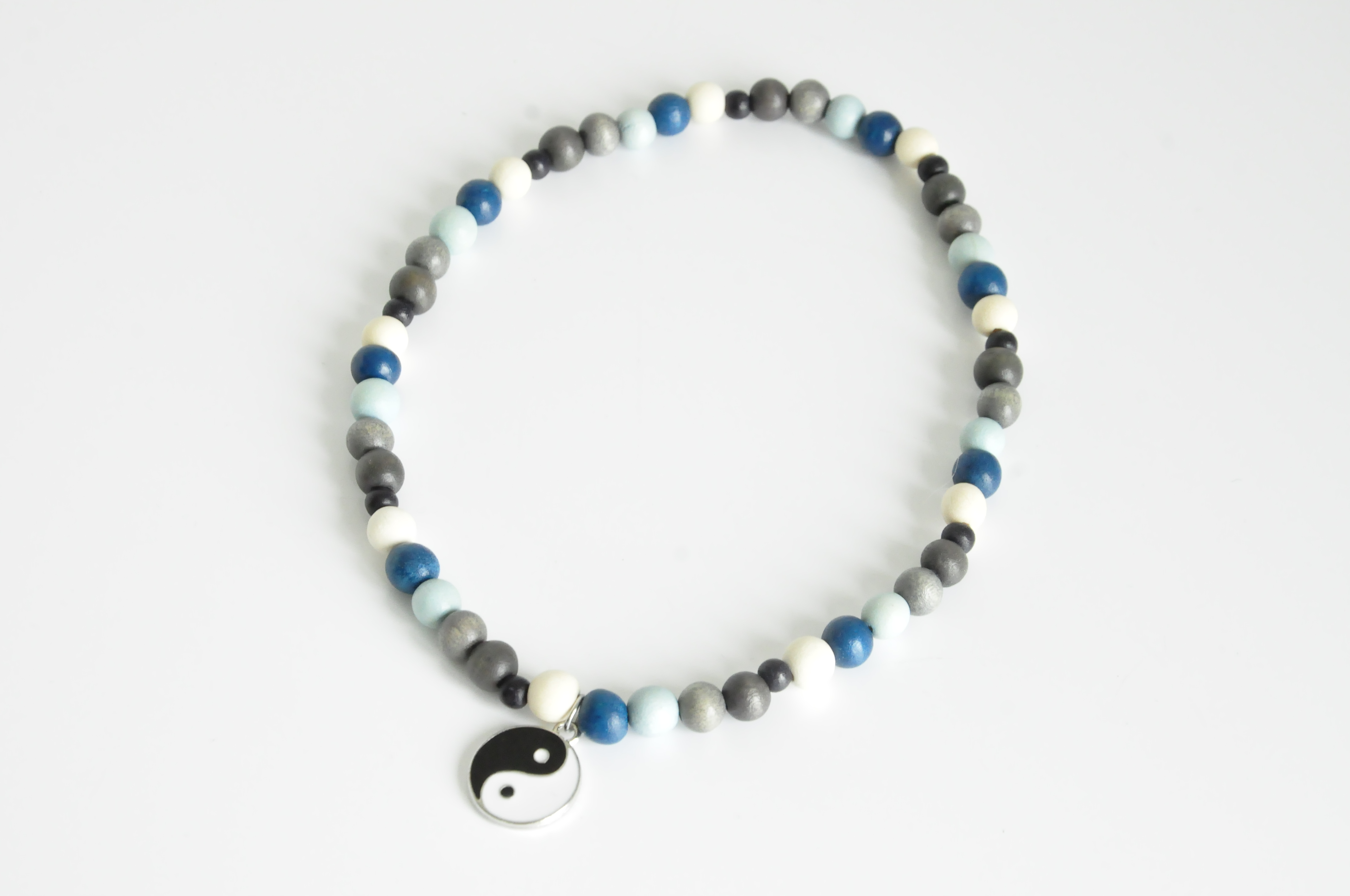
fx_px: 3259
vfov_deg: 15.7
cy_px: 448
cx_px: 675
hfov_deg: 23.4
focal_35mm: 87
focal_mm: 58
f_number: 9.5
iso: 3200
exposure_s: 1/90
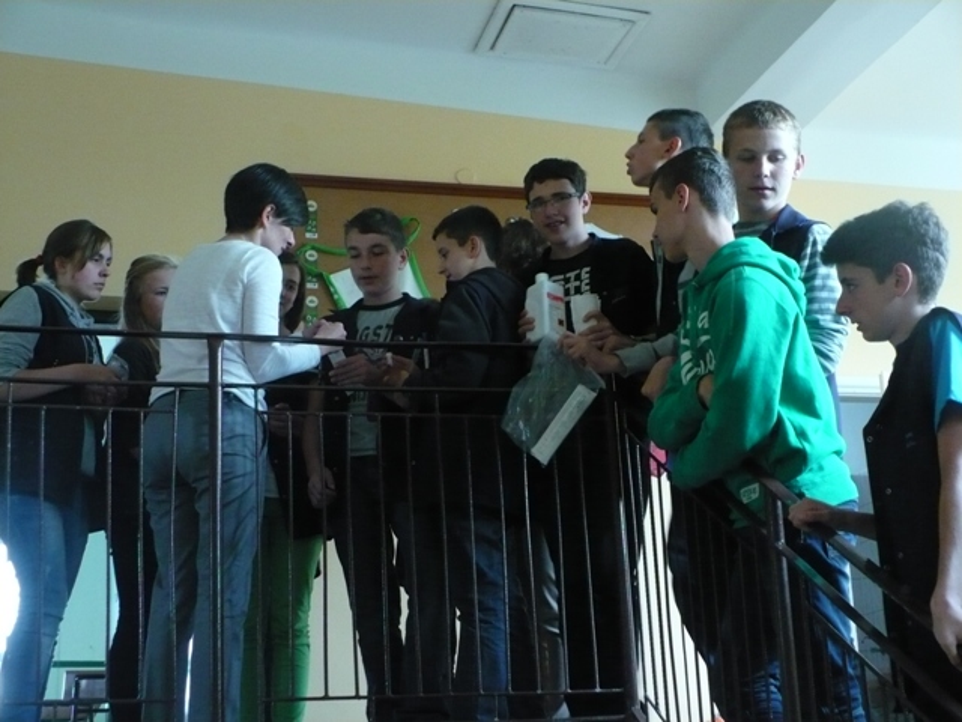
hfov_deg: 32.2
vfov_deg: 24.4
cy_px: 361
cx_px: 481
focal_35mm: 60
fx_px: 1667
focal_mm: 9.9
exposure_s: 1/20
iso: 400
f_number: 3.1
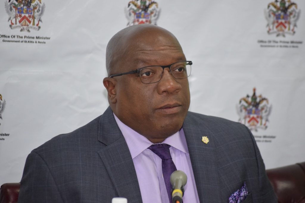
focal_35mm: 240
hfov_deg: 8.6
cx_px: 152
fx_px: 2033
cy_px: 102
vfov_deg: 5.7
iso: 1600
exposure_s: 1/200
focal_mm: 160
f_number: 5.6
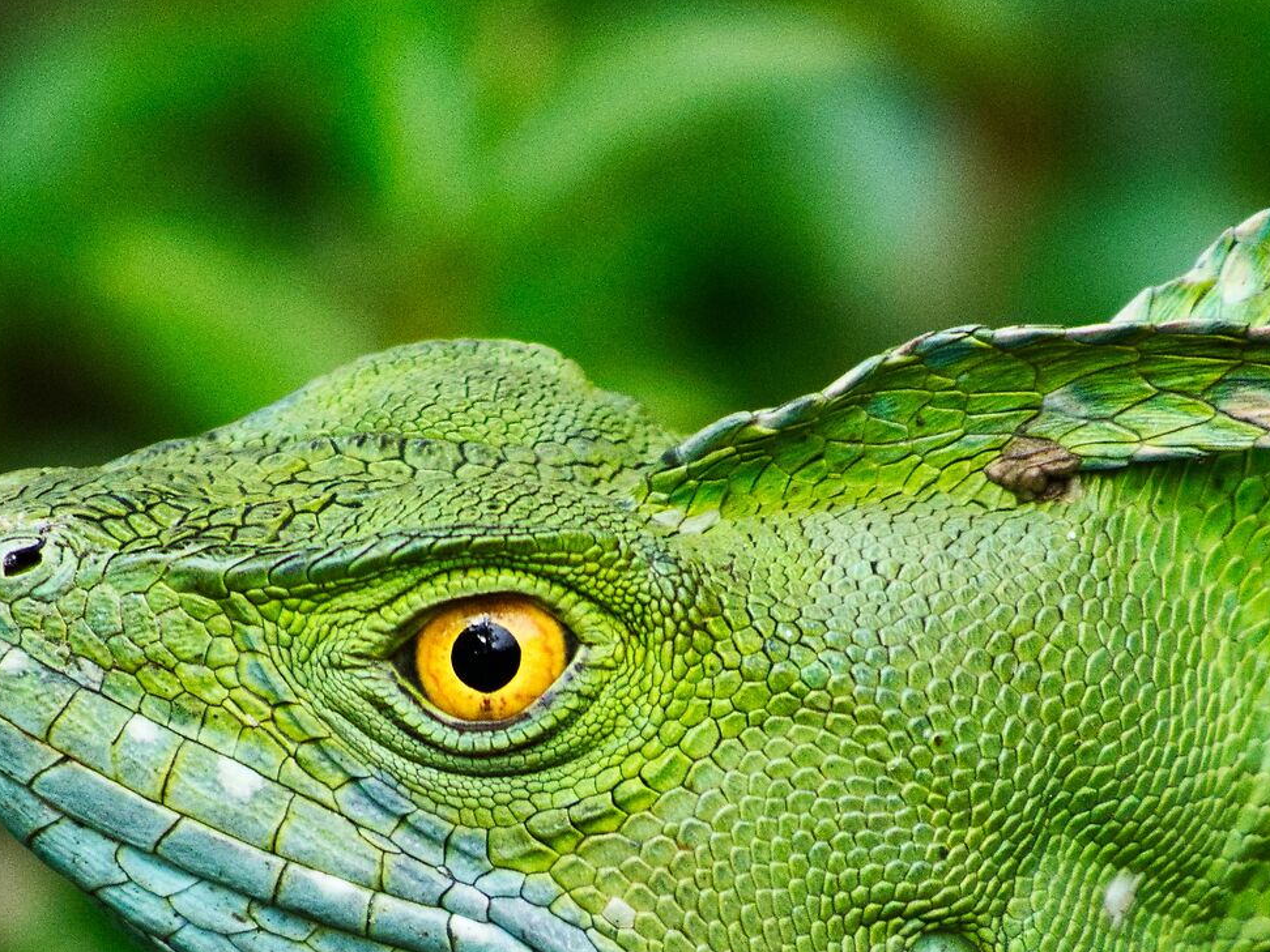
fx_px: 54335
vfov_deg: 1.0
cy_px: 897
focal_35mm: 1481
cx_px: 614
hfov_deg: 1.3
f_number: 5.6
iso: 1600
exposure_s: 1/400
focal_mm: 300
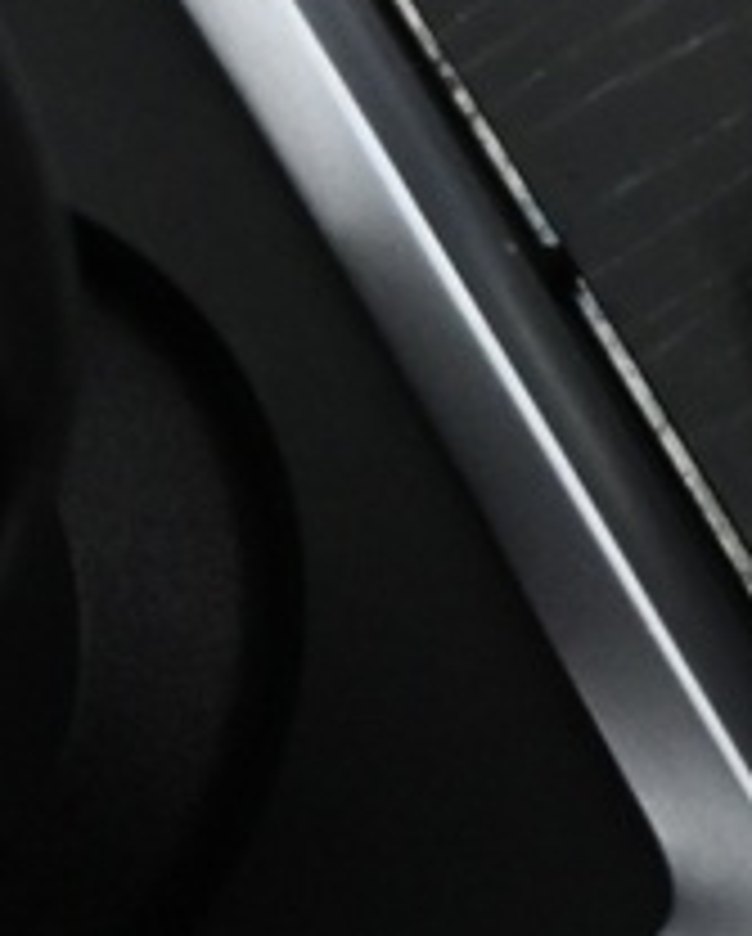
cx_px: 1621
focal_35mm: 246
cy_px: -878
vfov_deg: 7.5
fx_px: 6842
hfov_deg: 6.1
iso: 1600
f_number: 4
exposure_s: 1/20
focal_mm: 22.5
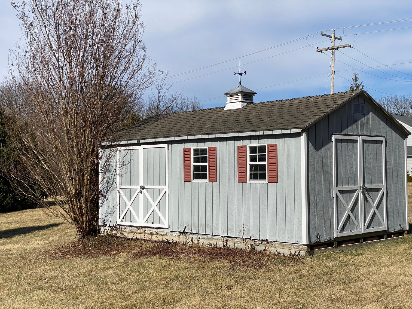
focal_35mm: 52
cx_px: 206
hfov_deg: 36.8
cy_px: 154
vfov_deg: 28.0
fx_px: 619
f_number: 2
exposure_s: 1/2817
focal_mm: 6
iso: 20
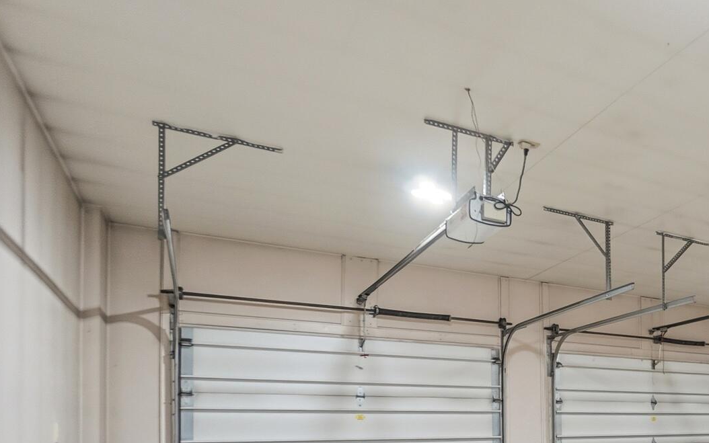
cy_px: 426
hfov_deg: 54.1
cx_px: 669
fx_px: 560
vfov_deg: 39.0
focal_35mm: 29
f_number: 4
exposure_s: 1/350
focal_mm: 10
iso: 125
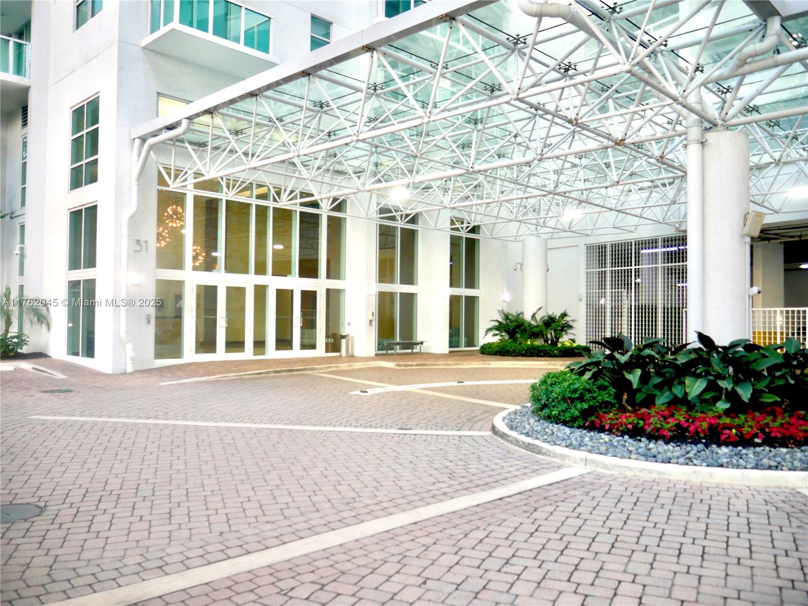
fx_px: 654
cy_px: 303
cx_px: 404
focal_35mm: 28
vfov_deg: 49.8
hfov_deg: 63.4
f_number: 3.5
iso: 200
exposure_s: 1/80
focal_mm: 14
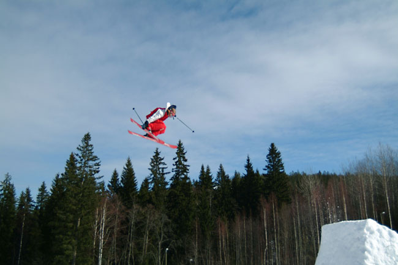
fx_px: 398
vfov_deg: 36.9
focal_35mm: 36
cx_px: 199
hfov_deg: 53.1
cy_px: 132
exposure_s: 1/2000
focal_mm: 24
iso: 100
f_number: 4
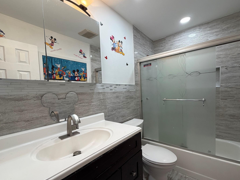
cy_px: 96
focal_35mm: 16
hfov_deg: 94.3
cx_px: 129
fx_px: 111
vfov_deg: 78.0
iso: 125
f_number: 2.2
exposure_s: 1/120
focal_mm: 2.22
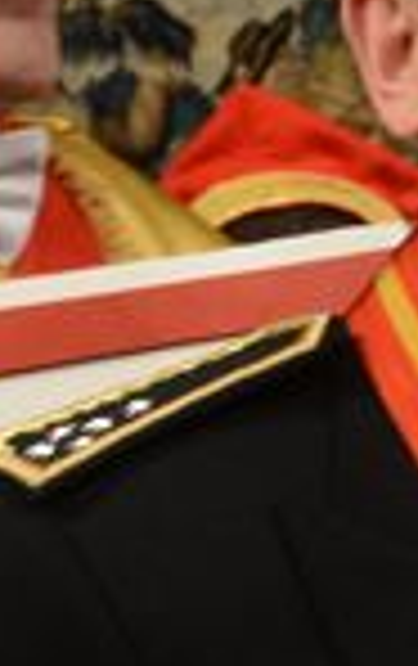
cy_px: 479
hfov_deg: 9.2
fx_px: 2397
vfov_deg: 15.7
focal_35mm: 132
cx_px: 926
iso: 1600
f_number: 6.3
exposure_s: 1/60
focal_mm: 24
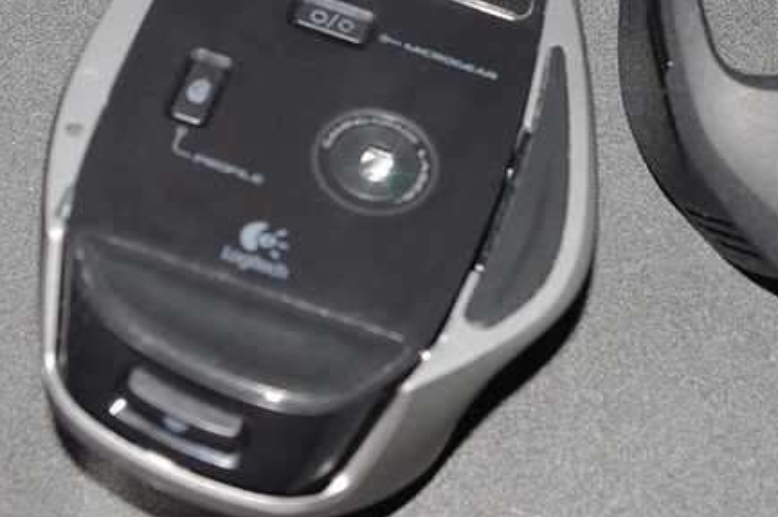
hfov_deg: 18.1
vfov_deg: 12.0
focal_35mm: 113
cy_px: 80
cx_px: 496
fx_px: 2439
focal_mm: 37.5
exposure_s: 1/30
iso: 400
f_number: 7.1
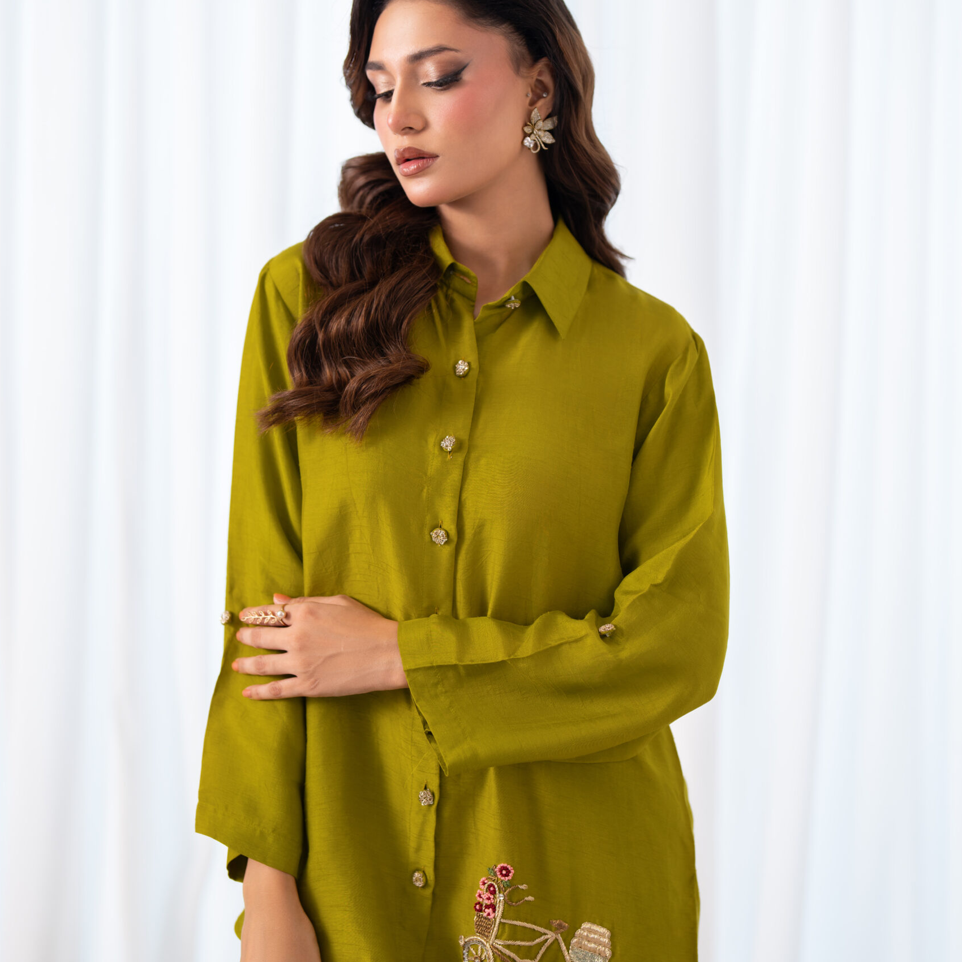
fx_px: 2012
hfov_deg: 26.9
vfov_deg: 26.9
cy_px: 406
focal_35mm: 64
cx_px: 480
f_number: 1.6
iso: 200
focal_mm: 50
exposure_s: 1/250
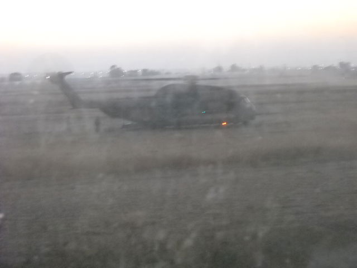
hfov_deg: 18.7
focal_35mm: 105
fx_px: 1083
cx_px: 178
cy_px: 134
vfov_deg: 14.1
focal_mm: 17.48
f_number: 5.3
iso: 800
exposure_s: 1/8
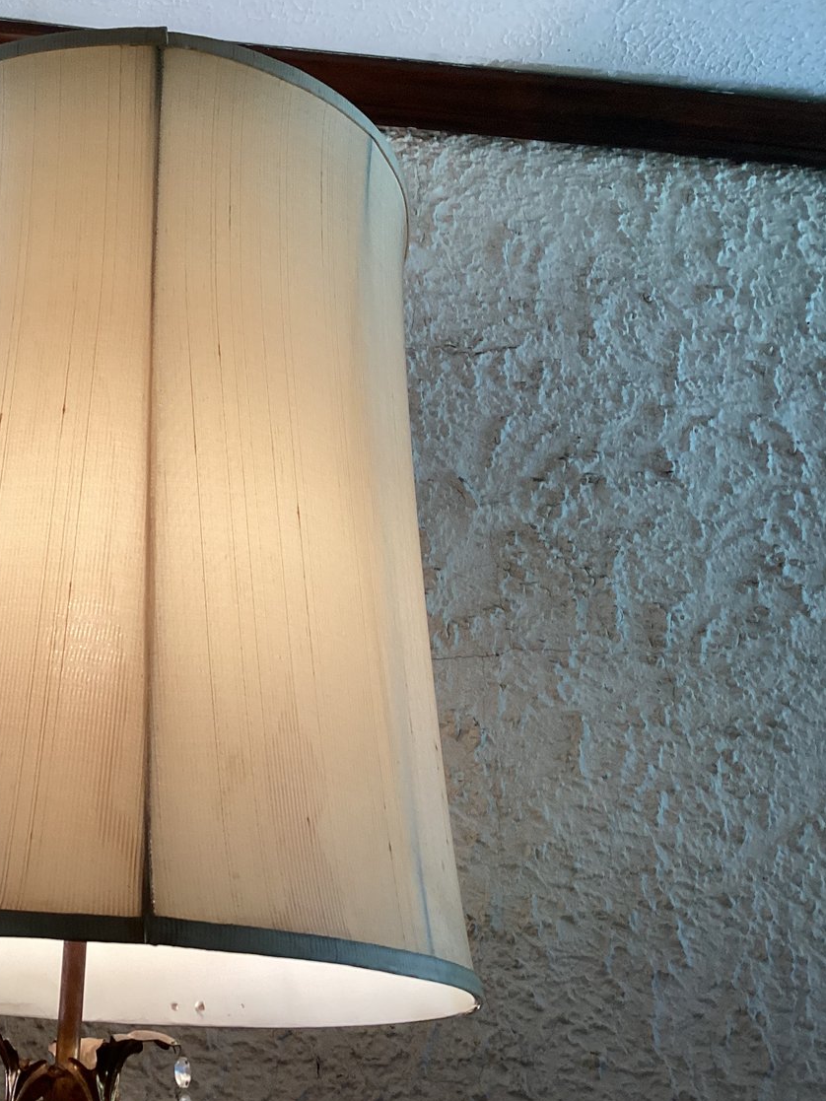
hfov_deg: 32.6
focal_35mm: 42
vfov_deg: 44.8
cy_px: 553
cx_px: 84
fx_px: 1336
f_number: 2.4
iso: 100
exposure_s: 1/60
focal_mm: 3.3
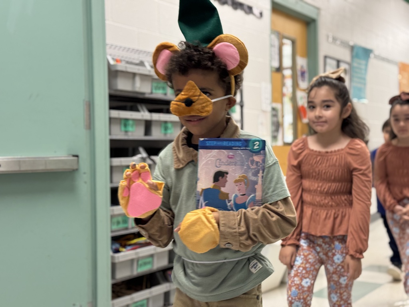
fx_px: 567
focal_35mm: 48
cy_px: 154
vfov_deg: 30.3
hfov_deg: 39.7
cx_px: 204
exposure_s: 1/60
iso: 160
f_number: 1.78
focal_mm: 6.76
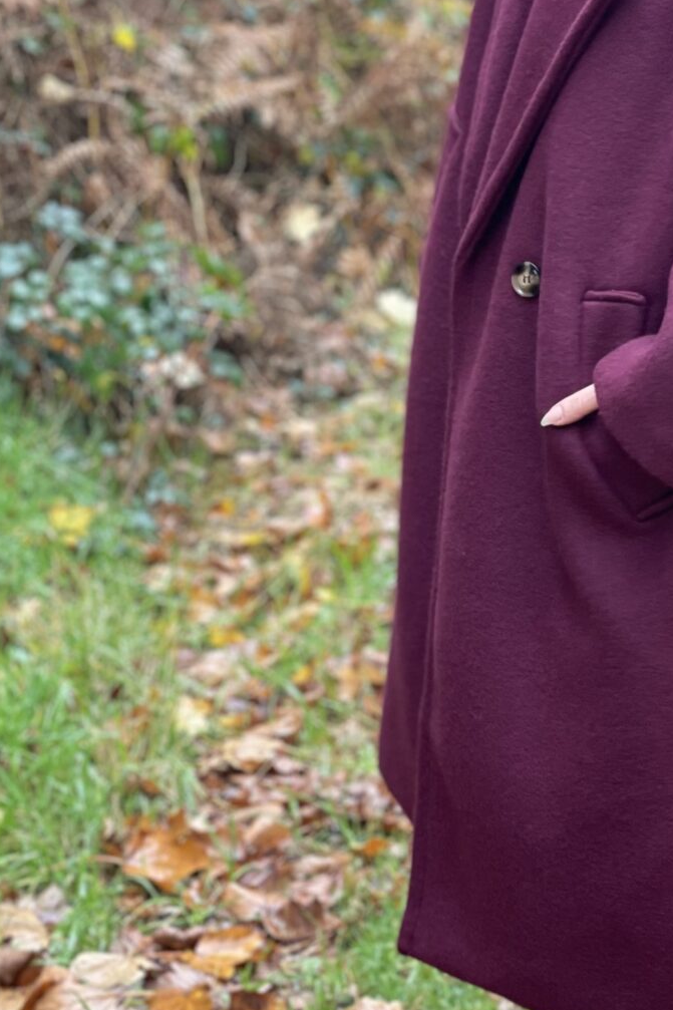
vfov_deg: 18.3
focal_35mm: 110
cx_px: 540
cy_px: 102
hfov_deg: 12.4
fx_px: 3085
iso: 80
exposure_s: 1/122
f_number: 2
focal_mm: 6
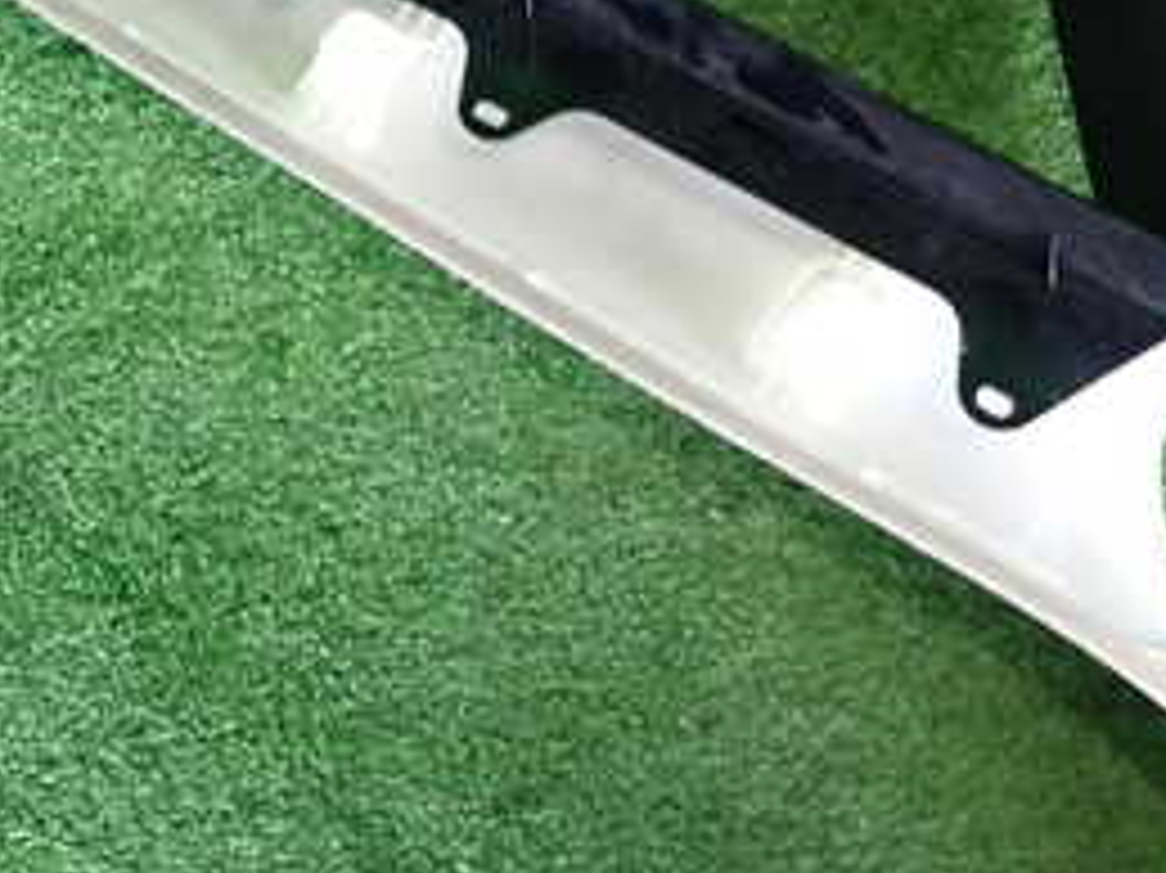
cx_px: 626
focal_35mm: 58
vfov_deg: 25.1
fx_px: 1953
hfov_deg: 33.2
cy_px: 310
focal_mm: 4.5
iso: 250
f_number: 2
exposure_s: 1/30
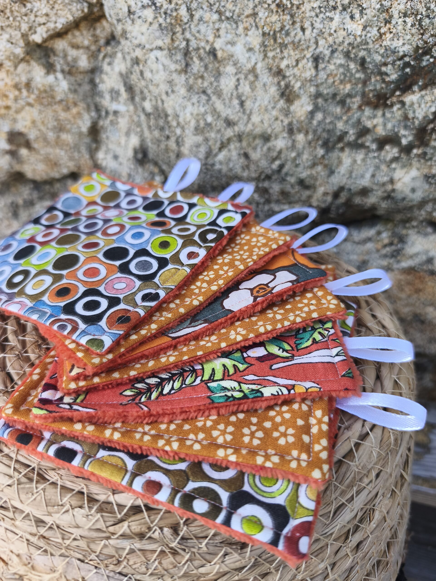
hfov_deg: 58.9
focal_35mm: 23
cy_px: 290
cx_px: 218
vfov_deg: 73.9
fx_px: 386
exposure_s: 1/99.9
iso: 64
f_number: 1.65
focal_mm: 6.18
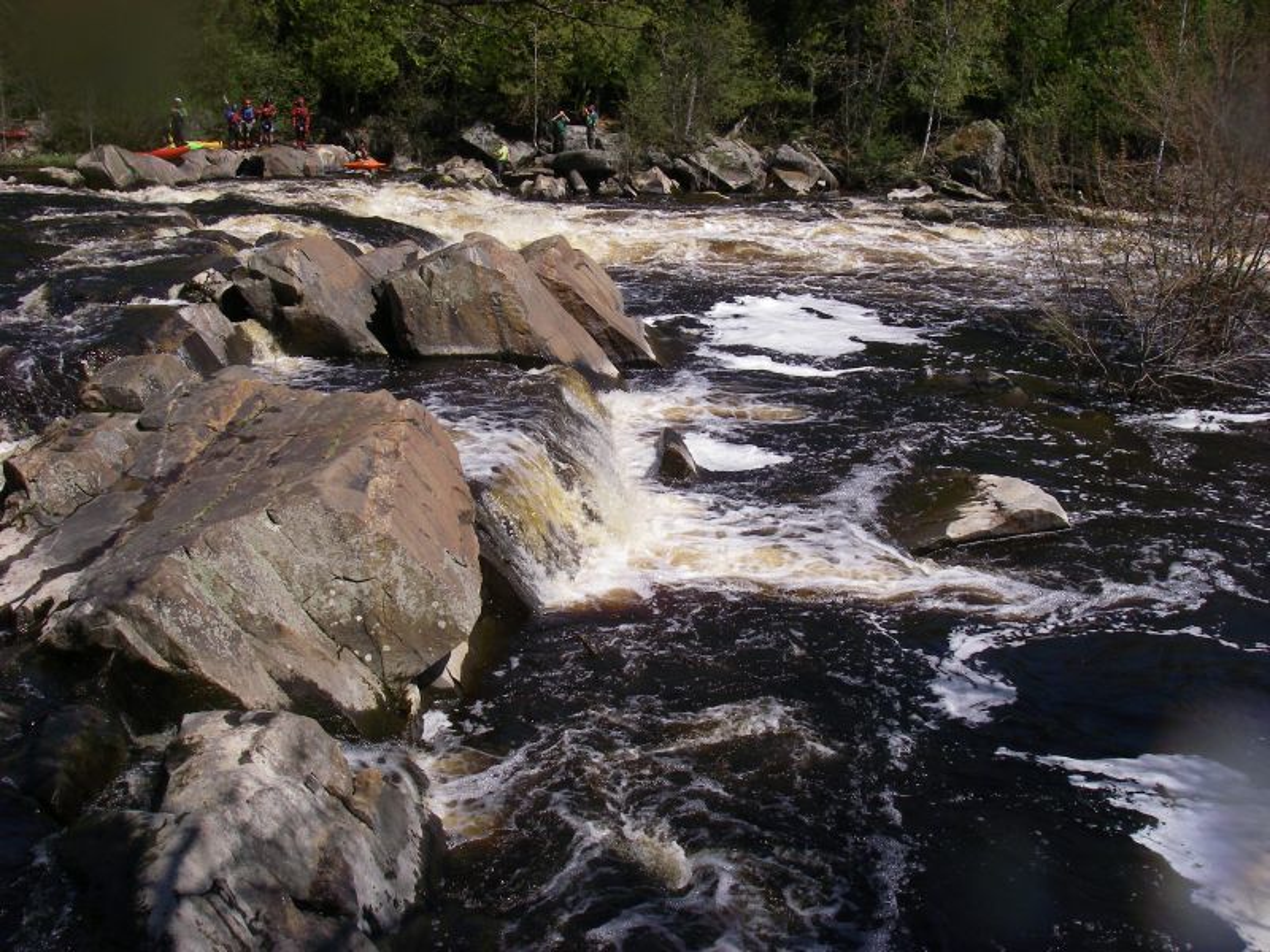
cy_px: 476
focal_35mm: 38
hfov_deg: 49.0
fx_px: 1394
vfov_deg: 37.7
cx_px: 635
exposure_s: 1/250
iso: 64
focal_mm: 6.3
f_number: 6.6
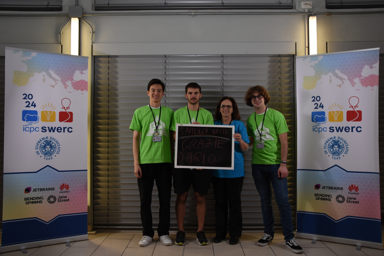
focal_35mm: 33
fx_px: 352
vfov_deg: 40.0
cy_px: 128
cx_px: 192
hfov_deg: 57.2
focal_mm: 22
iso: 400
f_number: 5
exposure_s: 1/80
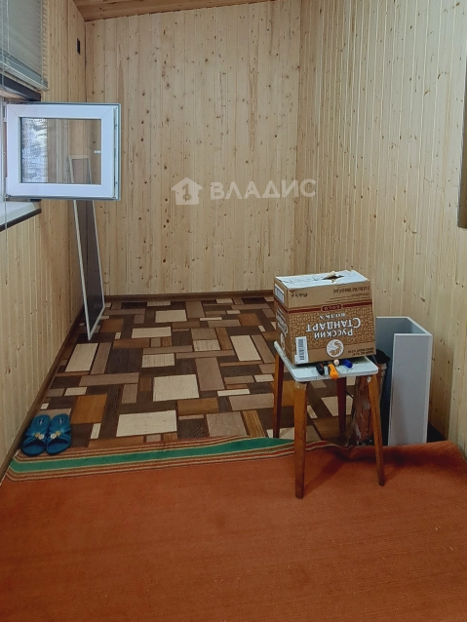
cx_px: 245
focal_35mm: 22
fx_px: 395
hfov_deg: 61.1
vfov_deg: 73.1
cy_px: 189
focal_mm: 1.74
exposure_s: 1/50
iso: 50
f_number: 2.2
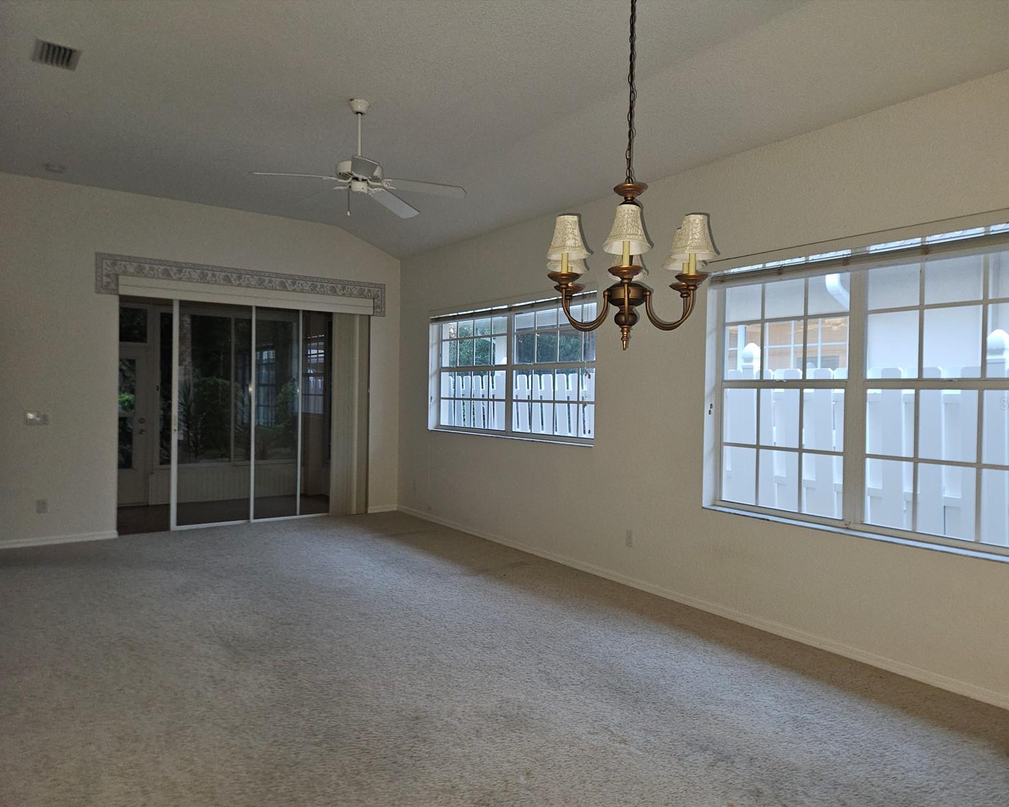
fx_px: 717
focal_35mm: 24
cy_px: 403
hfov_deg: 70.3
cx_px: 525
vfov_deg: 58.8
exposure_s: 1/9.99
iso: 160
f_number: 1.8
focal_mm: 5.4
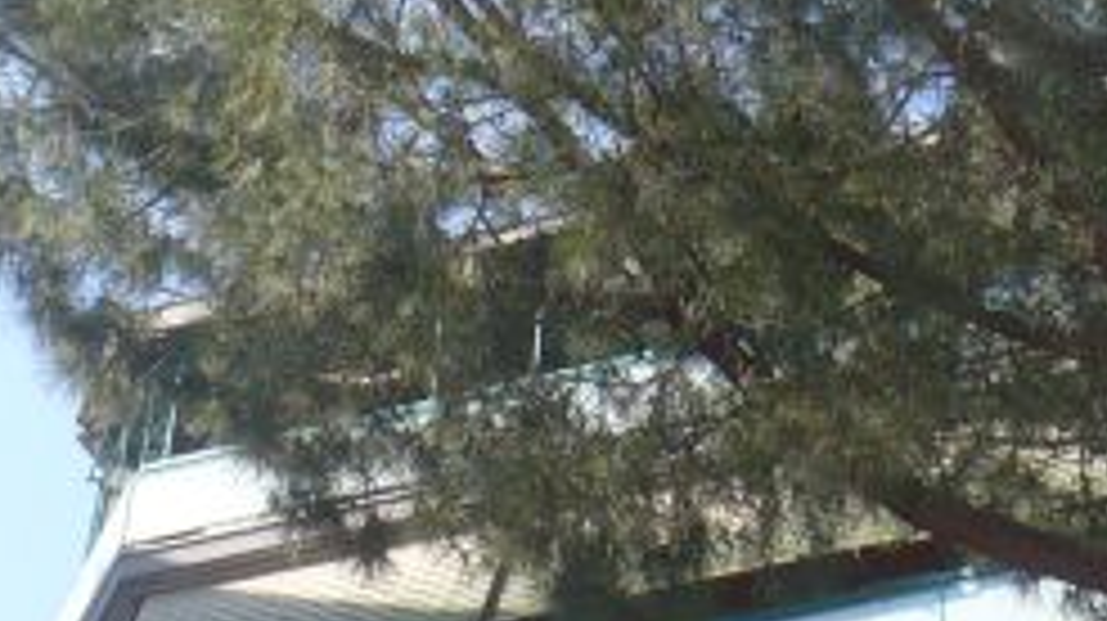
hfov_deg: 16.1
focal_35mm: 131
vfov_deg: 9.2
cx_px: 1040
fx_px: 3843
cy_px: 4
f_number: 2.8
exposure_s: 1/500
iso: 100
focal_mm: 6.1
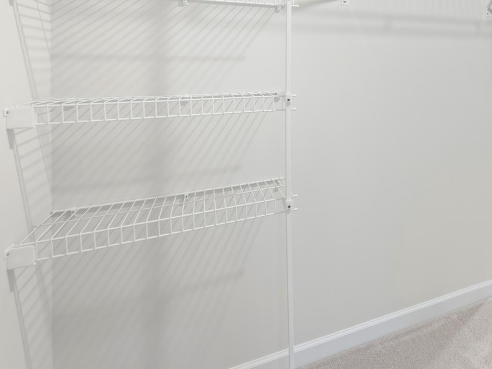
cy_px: 68
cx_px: 512
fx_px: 412
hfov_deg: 48.4
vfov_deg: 45.5
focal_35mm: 29
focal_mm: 14
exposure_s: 1/3
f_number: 8
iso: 200
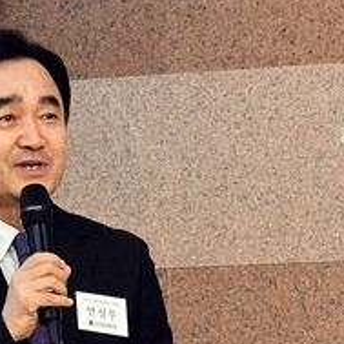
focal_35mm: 431
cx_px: 25
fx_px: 4846
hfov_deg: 4.1
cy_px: 276
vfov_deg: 4.1
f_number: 6.3
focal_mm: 50
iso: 2000
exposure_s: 1/125
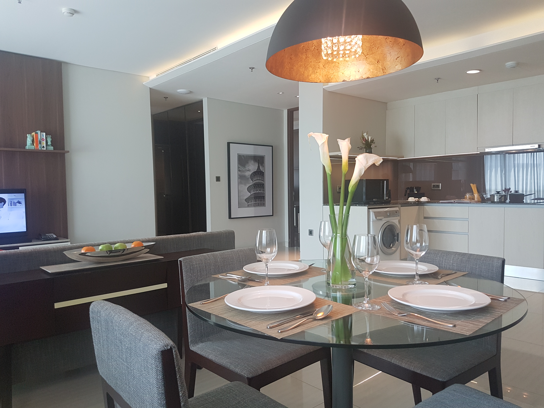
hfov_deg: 67.3
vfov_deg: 53.1
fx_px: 409
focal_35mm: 26
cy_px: 204
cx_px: 272
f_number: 1.7
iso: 80
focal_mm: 4.2
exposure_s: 1/50
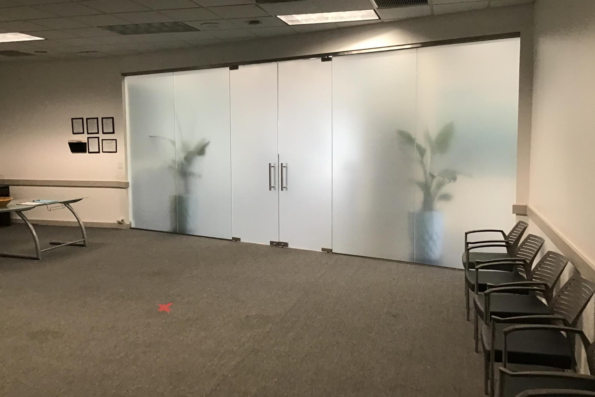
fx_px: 545
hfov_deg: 57.2
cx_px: 300
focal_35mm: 33
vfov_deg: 39.9
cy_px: 179
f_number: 2.4
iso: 100
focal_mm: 3.3
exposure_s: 1/30
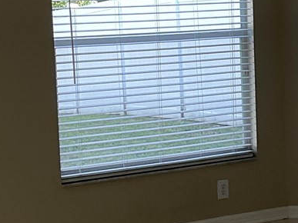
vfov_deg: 12.3
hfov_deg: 16.0
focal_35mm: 120
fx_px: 1033
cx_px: 328
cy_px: 96
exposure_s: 1/120
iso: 50
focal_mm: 3
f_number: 1.8
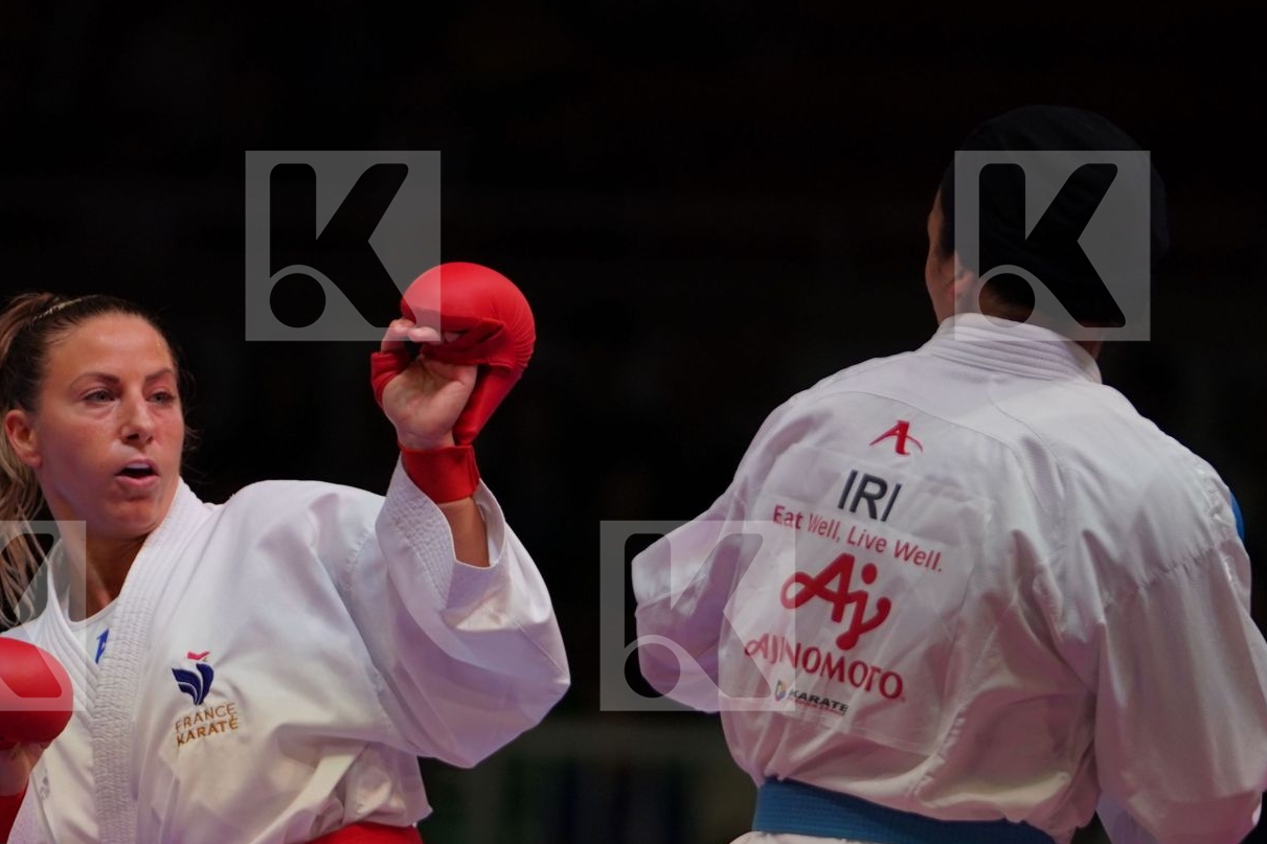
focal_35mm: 379
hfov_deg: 5.4
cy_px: 616
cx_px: 343
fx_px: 13336
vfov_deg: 3.6
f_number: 2.8
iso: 400
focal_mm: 170
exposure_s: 1/1000
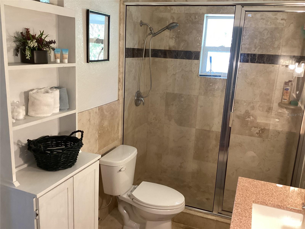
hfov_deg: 58.4
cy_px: 114
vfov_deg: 45.4
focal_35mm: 31
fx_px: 273
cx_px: 152
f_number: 2.4
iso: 200
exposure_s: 1/50
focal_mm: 3.3
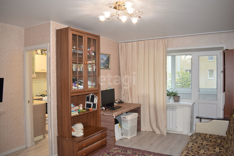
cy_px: 78
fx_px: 176
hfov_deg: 67.4
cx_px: 117
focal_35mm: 27
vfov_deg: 48.0
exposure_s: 1/60
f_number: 3.5
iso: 900
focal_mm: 18
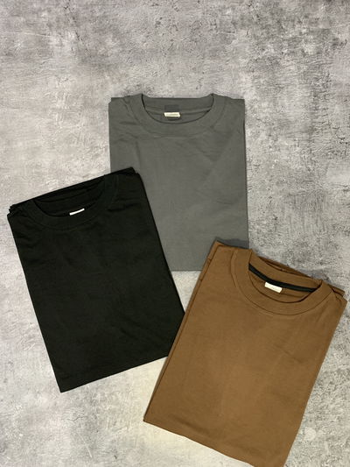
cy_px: 234
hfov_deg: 53.1
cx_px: 175
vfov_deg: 67.3
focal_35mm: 26
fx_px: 350
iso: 320
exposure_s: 1/50
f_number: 1.8
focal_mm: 4.25
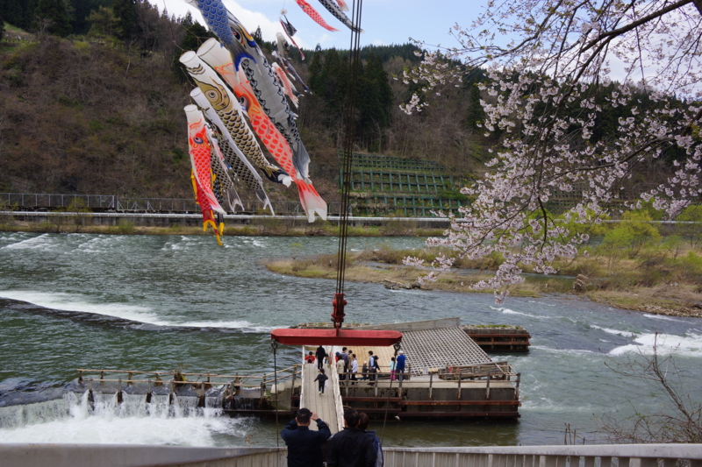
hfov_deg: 61.9
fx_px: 585
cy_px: 234
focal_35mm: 30
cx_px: 351
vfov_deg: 43.6
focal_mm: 20
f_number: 11
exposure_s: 1/100
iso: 100
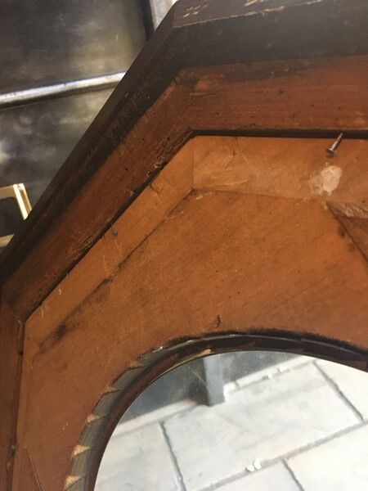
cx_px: 184
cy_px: 246
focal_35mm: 29
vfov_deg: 61.7
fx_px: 411
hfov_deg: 48.2
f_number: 2.2
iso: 200
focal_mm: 4.15
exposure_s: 1/25
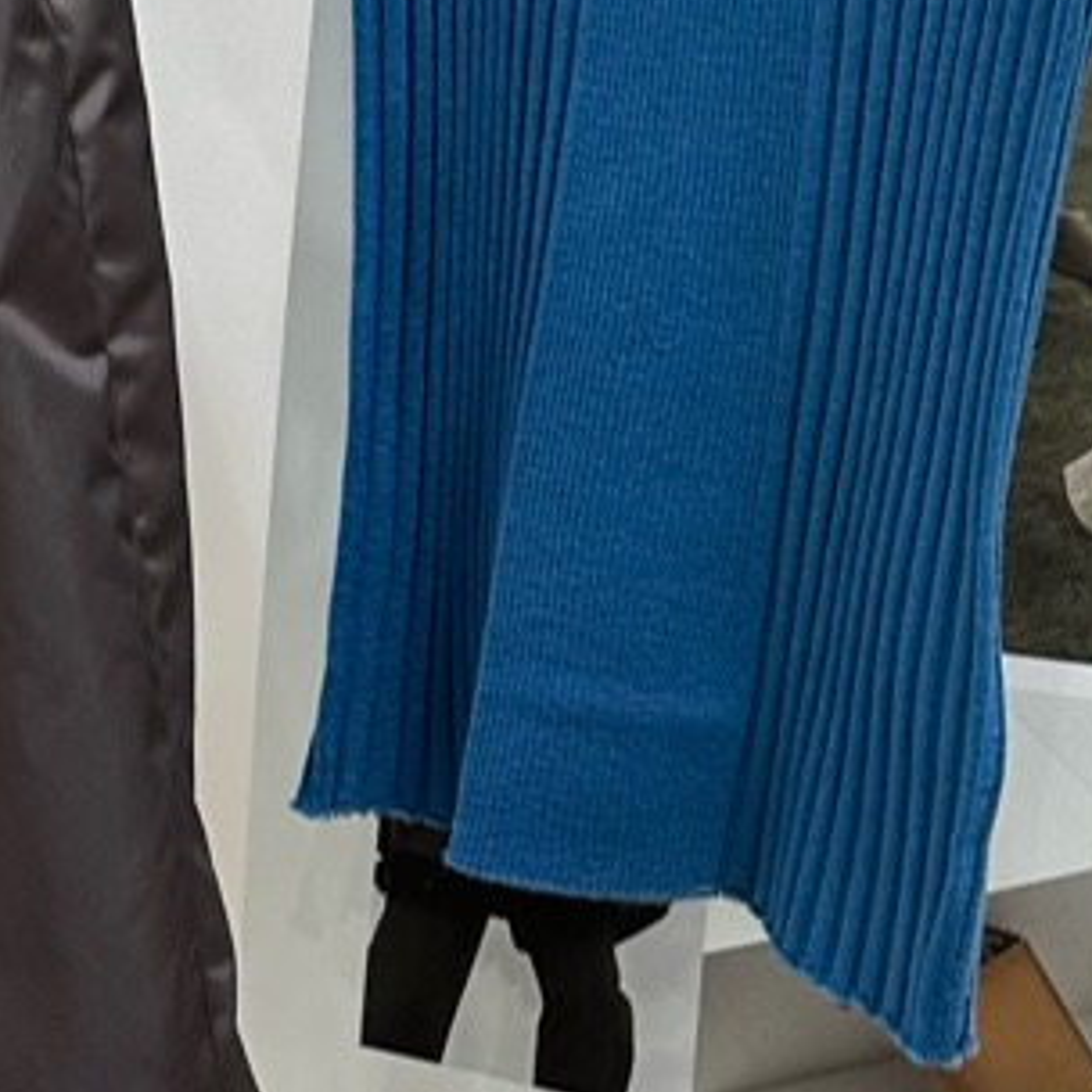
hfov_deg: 13.3
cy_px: 480
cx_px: -812
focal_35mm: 119
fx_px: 4247
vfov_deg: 14.6
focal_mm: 6.86
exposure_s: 1/100
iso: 64
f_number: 1.78
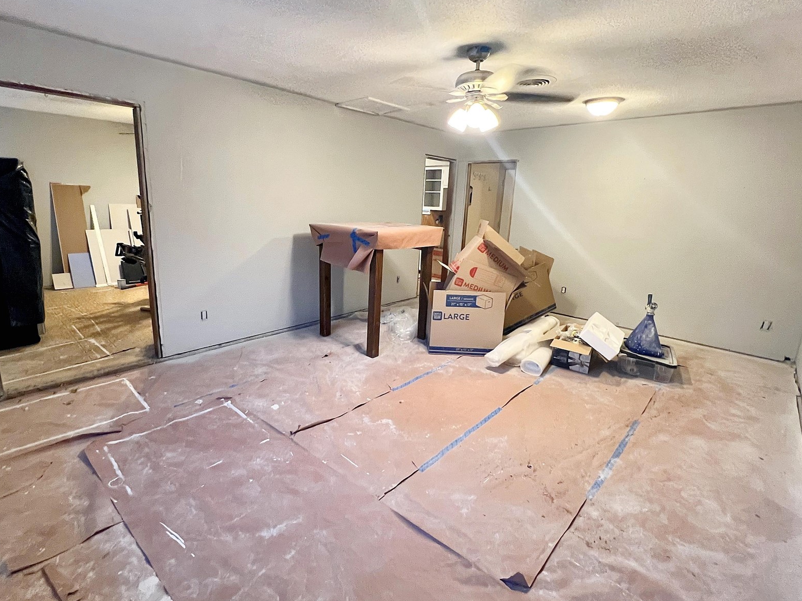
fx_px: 371
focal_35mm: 16
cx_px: 372
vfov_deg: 78.0
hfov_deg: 94.3
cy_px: 284
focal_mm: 1.6
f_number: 1.8
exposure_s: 1/60
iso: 500
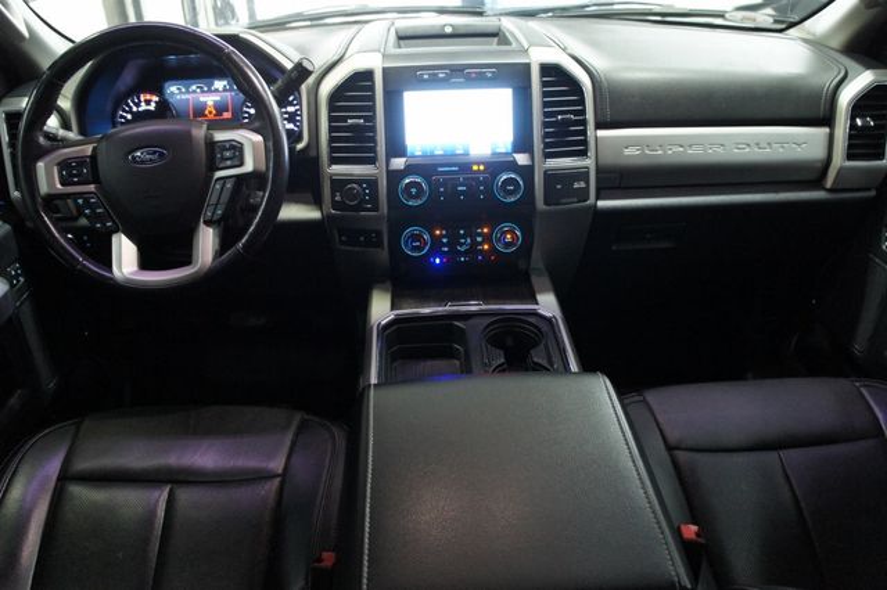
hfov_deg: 67.4
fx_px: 665
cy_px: 295
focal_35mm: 27
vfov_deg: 47.9
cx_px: 444
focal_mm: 18
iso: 1600
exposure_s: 1/20
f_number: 3.5
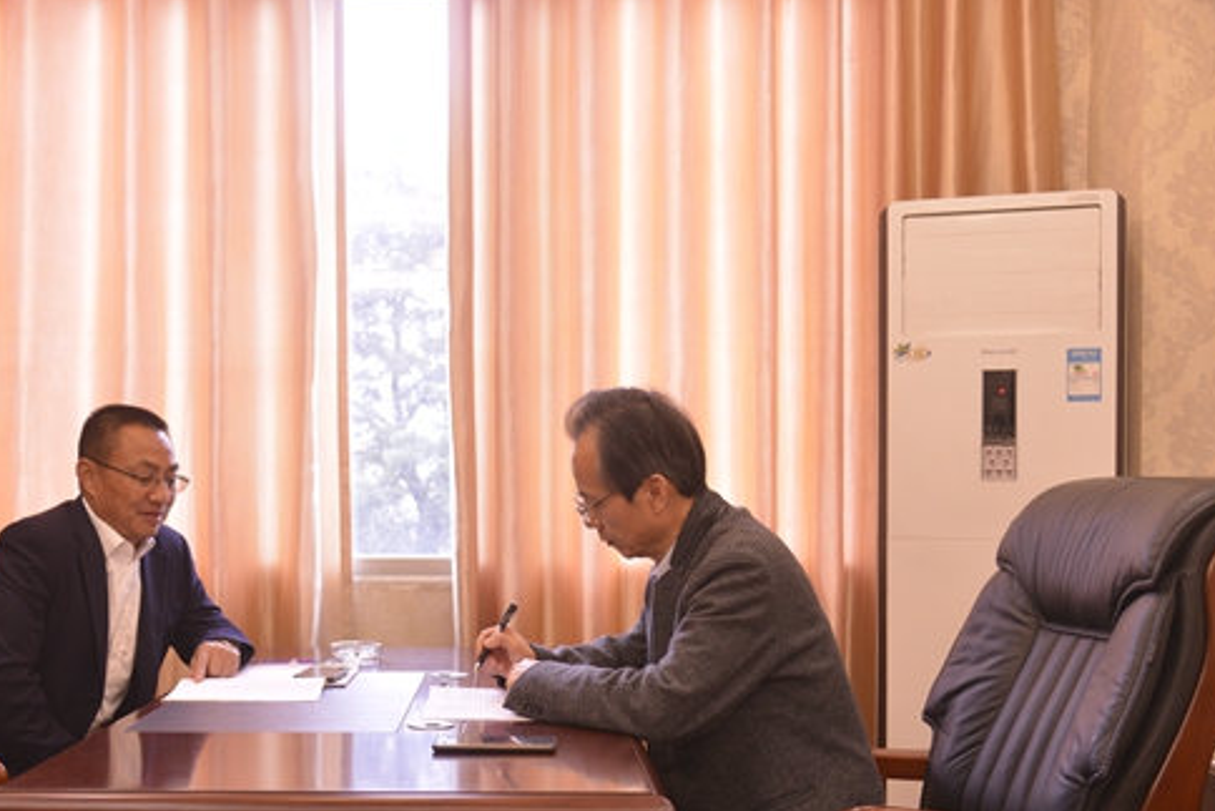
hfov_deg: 46.8
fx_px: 1384
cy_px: 486
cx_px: 429
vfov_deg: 32.6
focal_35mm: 41
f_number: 4.5
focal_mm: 31
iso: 800
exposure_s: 1/50
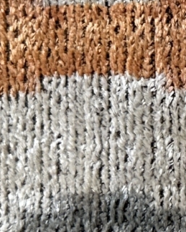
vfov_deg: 10.4
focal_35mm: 185
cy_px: 26
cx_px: 509
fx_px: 1274
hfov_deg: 7.6
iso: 64
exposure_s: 1/213
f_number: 1.78
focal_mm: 6.86
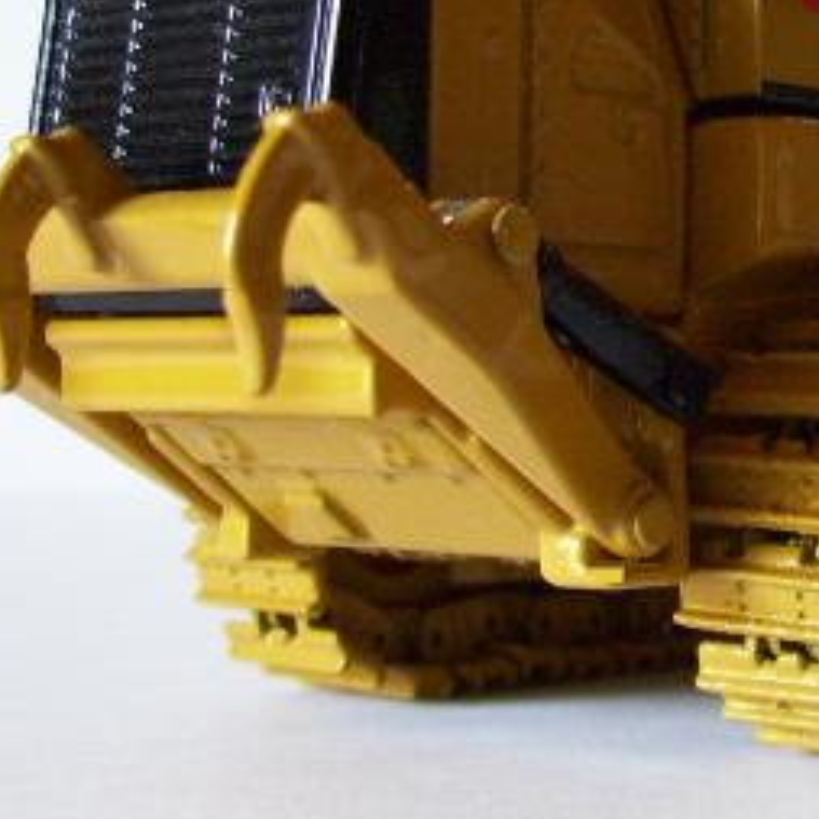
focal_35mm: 95
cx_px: 827
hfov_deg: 17.8
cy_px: 231
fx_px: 2543
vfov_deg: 18.2
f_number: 2.9
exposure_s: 1/10
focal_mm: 5.7
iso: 160
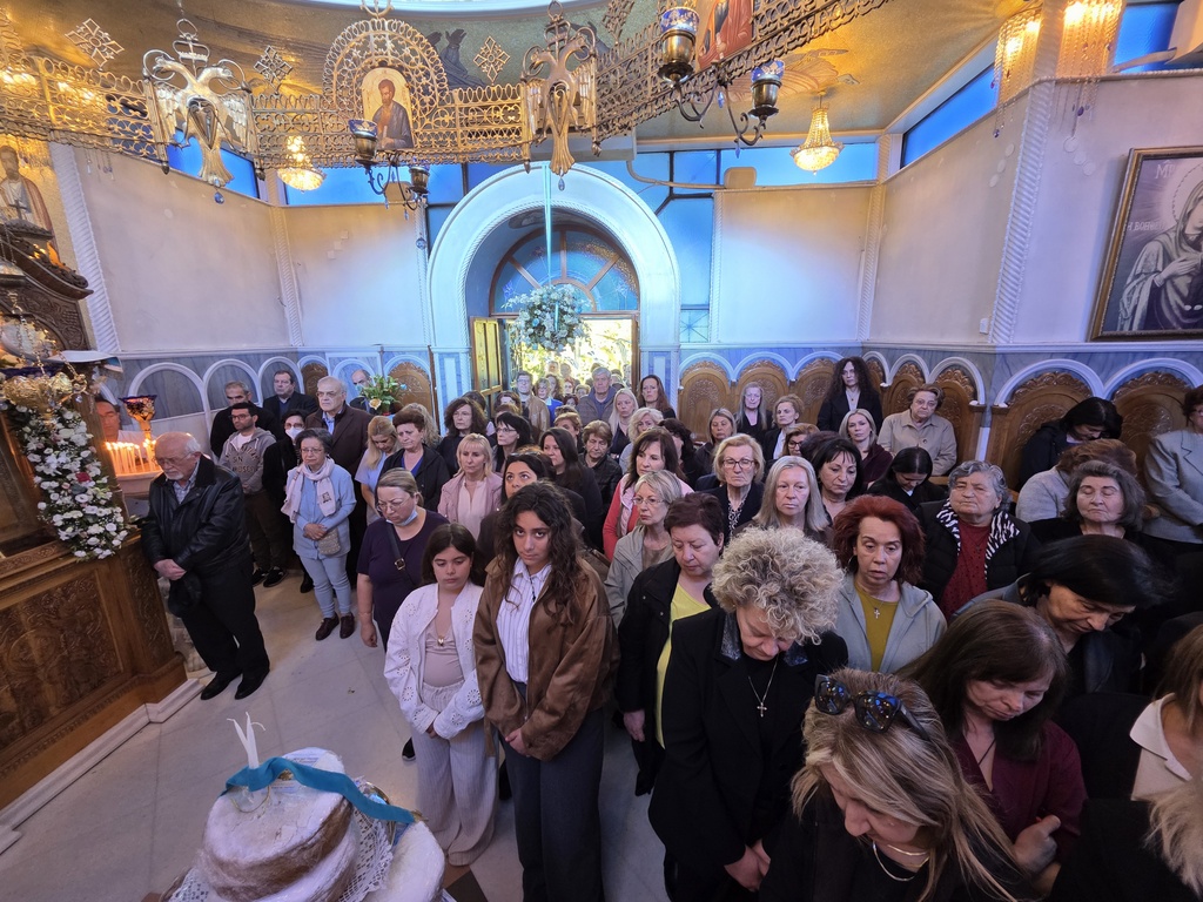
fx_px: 452
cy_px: 451
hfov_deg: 106.2
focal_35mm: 13
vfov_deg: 89.9
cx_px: 602
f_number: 1.9
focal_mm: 2.2
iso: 200
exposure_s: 1/100
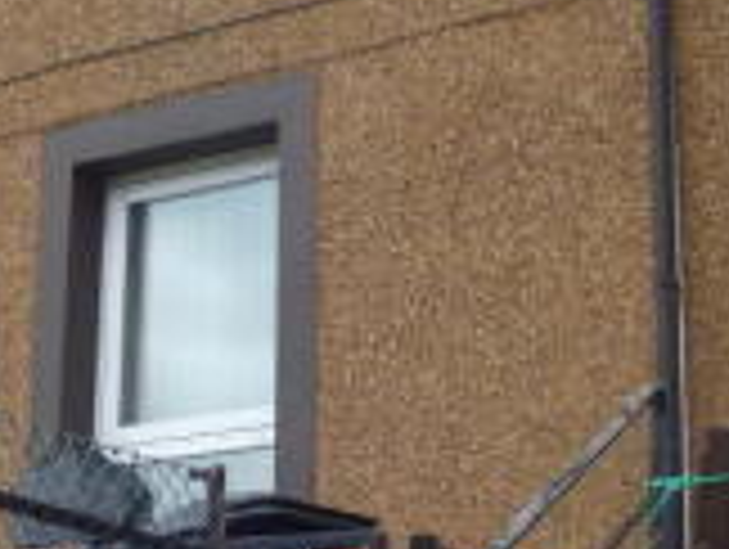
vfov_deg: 12.8
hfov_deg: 17.1
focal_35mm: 115
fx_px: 2425
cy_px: 83
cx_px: 277
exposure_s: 1/160
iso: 80
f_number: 3.5
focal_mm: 5.7
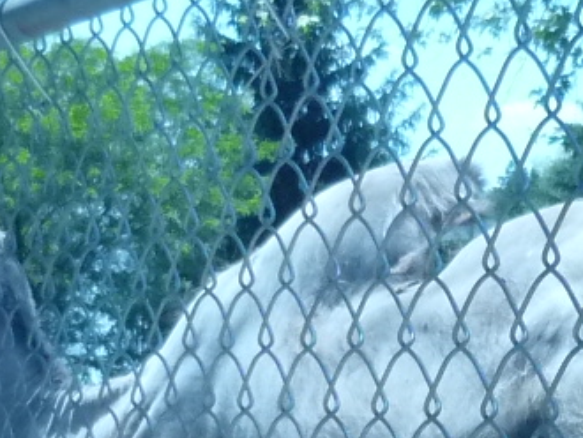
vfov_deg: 9.3
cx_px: 514
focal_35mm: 160
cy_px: 364
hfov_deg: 12.3
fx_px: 2697
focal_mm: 5.5
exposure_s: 1/500
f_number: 8
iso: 400
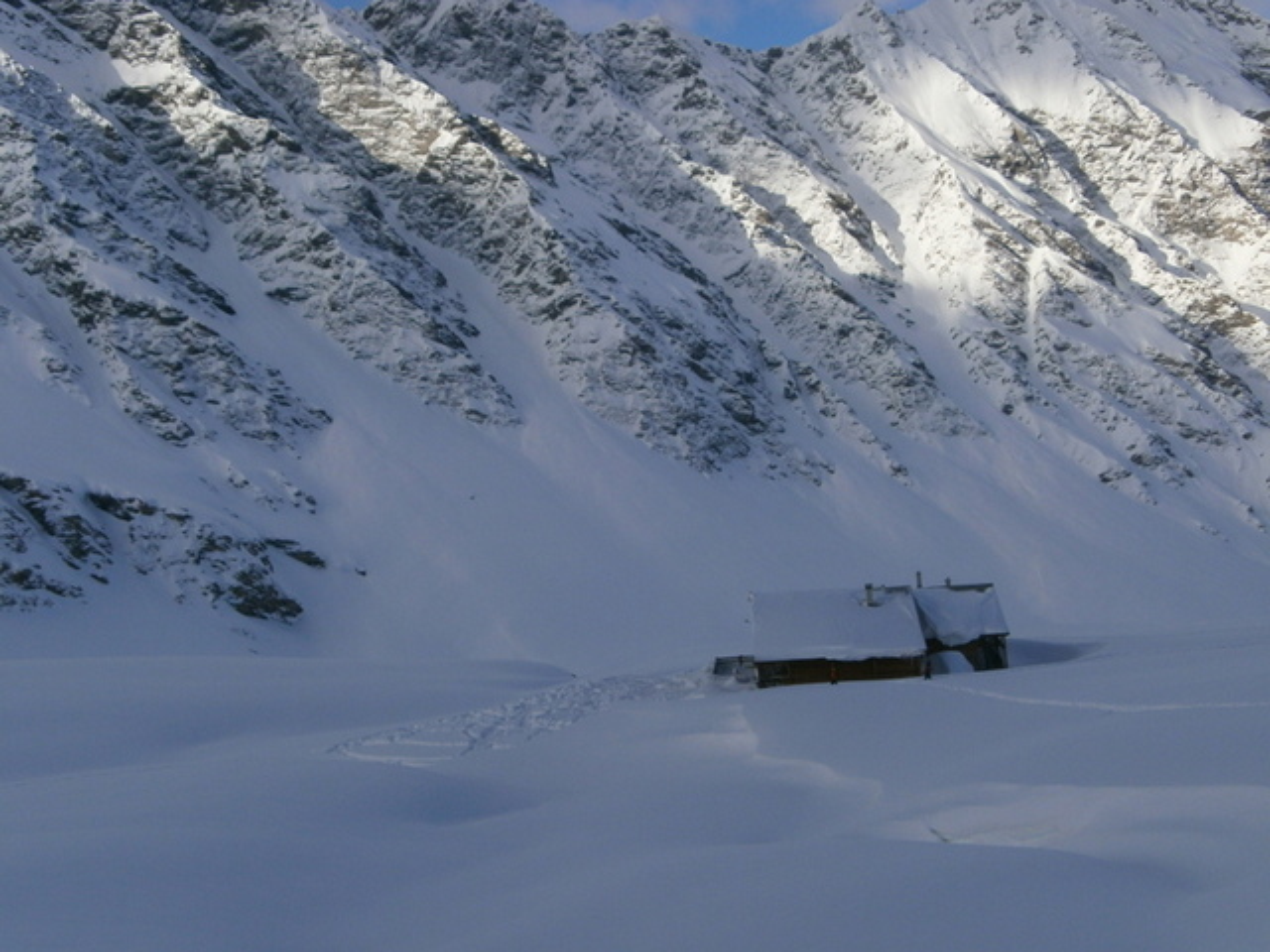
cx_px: 635
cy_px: 476
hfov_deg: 36.2
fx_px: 1944
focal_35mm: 53
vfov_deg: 27.5
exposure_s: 1/1250
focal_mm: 9.4
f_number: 4.1
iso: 100
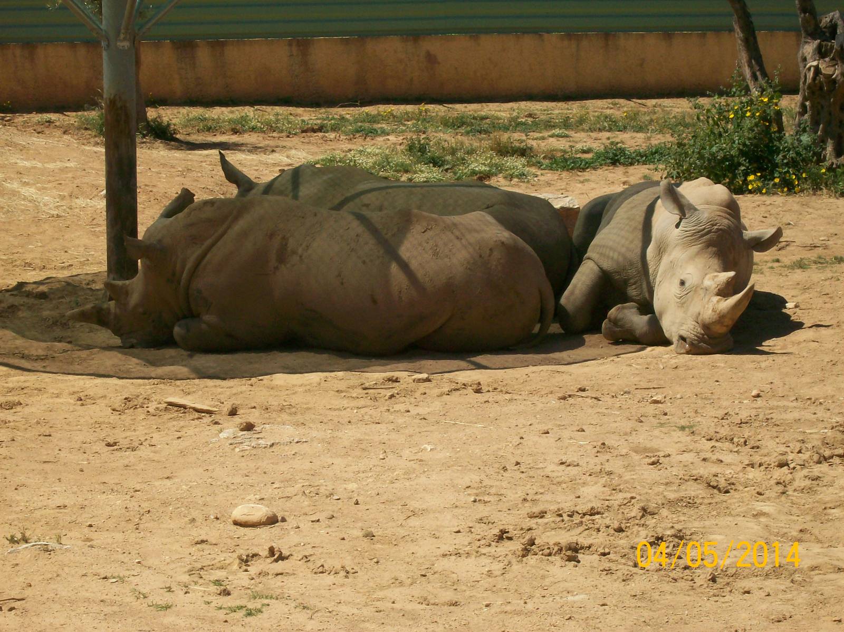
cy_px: 316
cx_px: 422
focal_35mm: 108
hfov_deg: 18.2
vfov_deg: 13.7
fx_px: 2632
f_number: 8.5
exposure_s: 1/323
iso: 80
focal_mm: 18
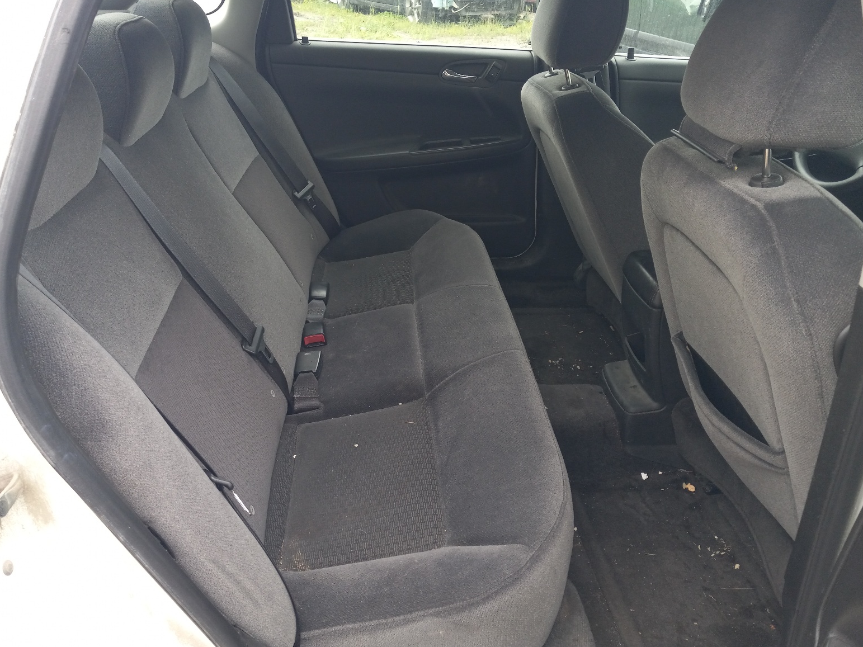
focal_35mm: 28
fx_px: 698
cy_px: 313
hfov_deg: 63.4
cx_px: 423
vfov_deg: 49.7
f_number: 1.8
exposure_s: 1/120
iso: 51
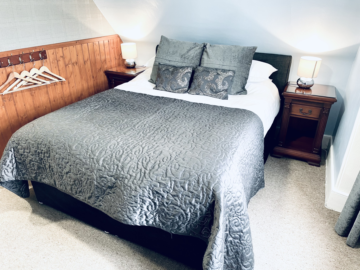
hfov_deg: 67.3
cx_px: 180
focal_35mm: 26
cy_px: 135
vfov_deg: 53.1
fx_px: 270
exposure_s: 1/60
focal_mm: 4.2
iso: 160
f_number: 1.6
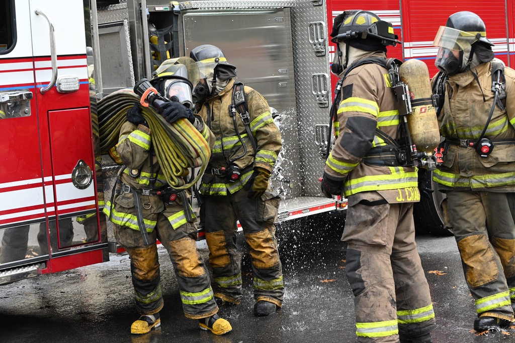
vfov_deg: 19.4
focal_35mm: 70
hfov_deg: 28.9
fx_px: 1001
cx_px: 258
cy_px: 172
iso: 1000
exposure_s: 1/640
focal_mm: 70
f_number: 5
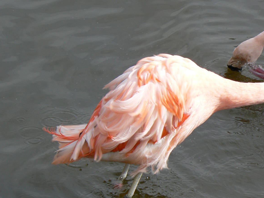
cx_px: 171
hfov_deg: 4.1
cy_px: 101
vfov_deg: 3.1
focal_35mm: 484
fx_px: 3692
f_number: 5.6
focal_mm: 59
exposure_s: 1/500
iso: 80
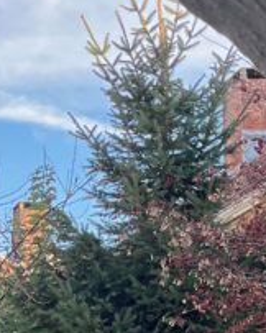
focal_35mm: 128
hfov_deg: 11.6
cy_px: 451
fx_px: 1262
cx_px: -123
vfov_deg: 14.3
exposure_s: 1/375
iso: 50
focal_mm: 5.1
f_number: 1.6
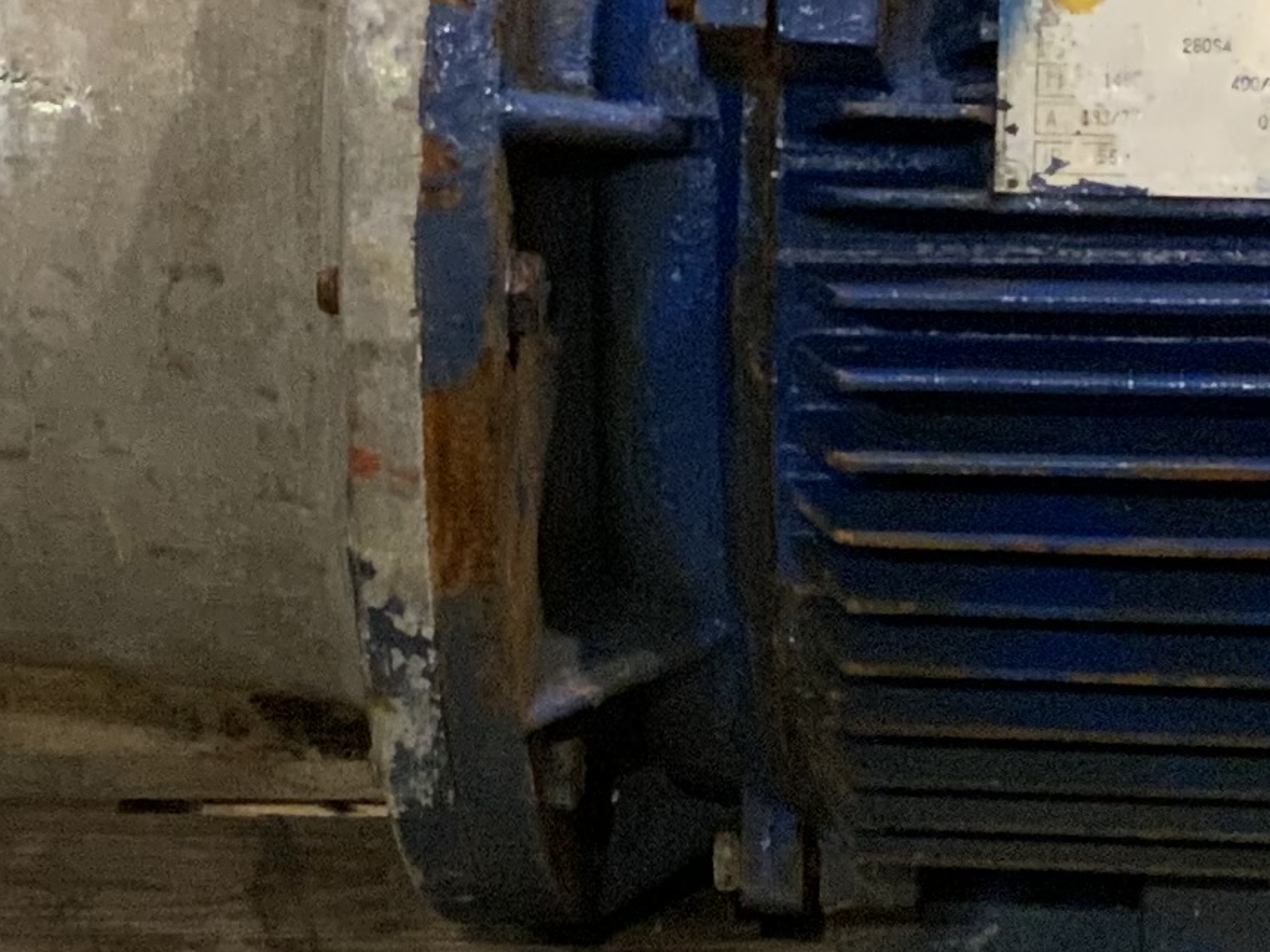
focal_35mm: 136
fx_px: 4990
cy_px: 334
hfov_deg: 14.4
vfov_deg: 10.9
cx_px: 1043
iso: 200
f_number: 1.8
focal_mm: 3
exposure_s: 1/50
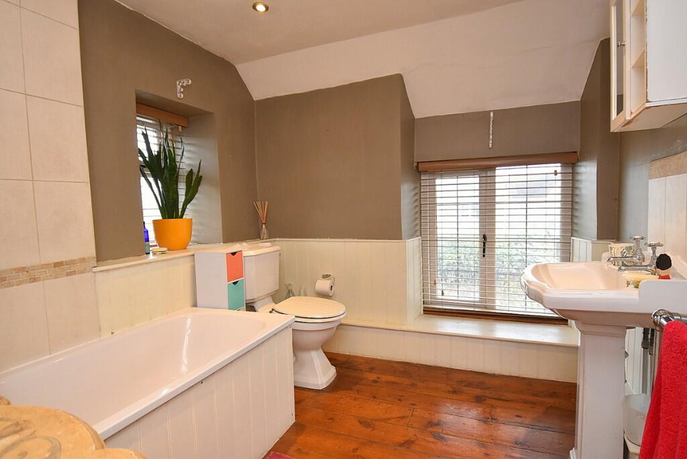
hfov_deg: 90.0
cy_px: 230
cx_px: 344
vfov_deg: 67.5
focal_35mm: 18
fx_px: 344
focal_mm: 12
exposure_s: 1/125
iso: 800
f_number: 4
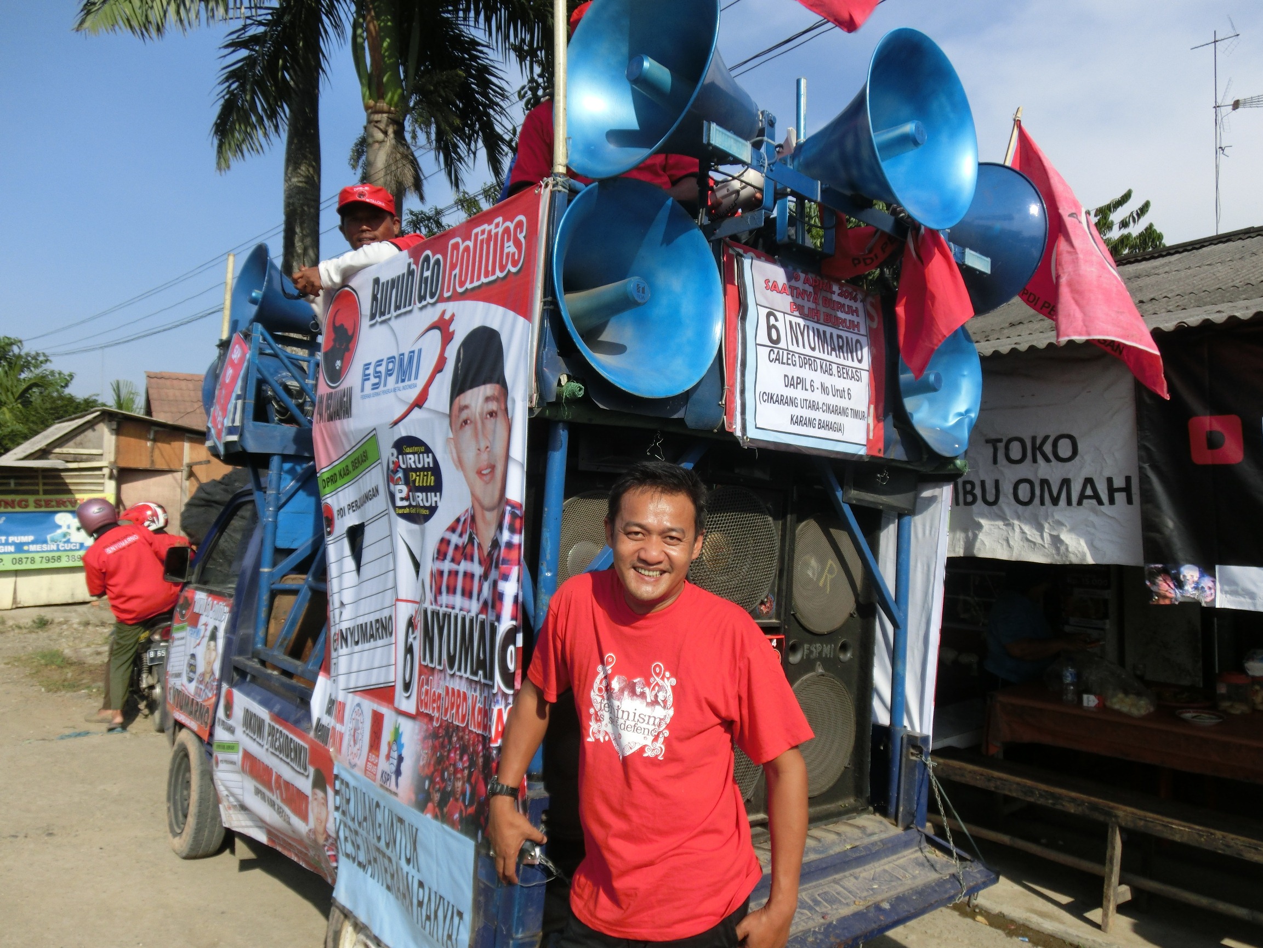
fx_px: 912
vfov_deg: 54.9
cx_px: 632
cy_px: 474
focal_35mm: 25
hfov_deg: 69.4
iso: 80
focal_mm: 4.4
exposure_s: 1/250
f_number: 8
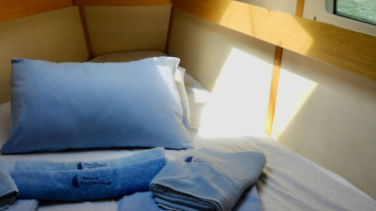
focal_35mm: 46
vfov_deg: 25.4
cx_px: 145
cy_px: 35
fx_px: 458
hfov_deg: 44.3
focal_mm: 4.3
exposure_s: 1/250
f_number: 3.3
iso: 100
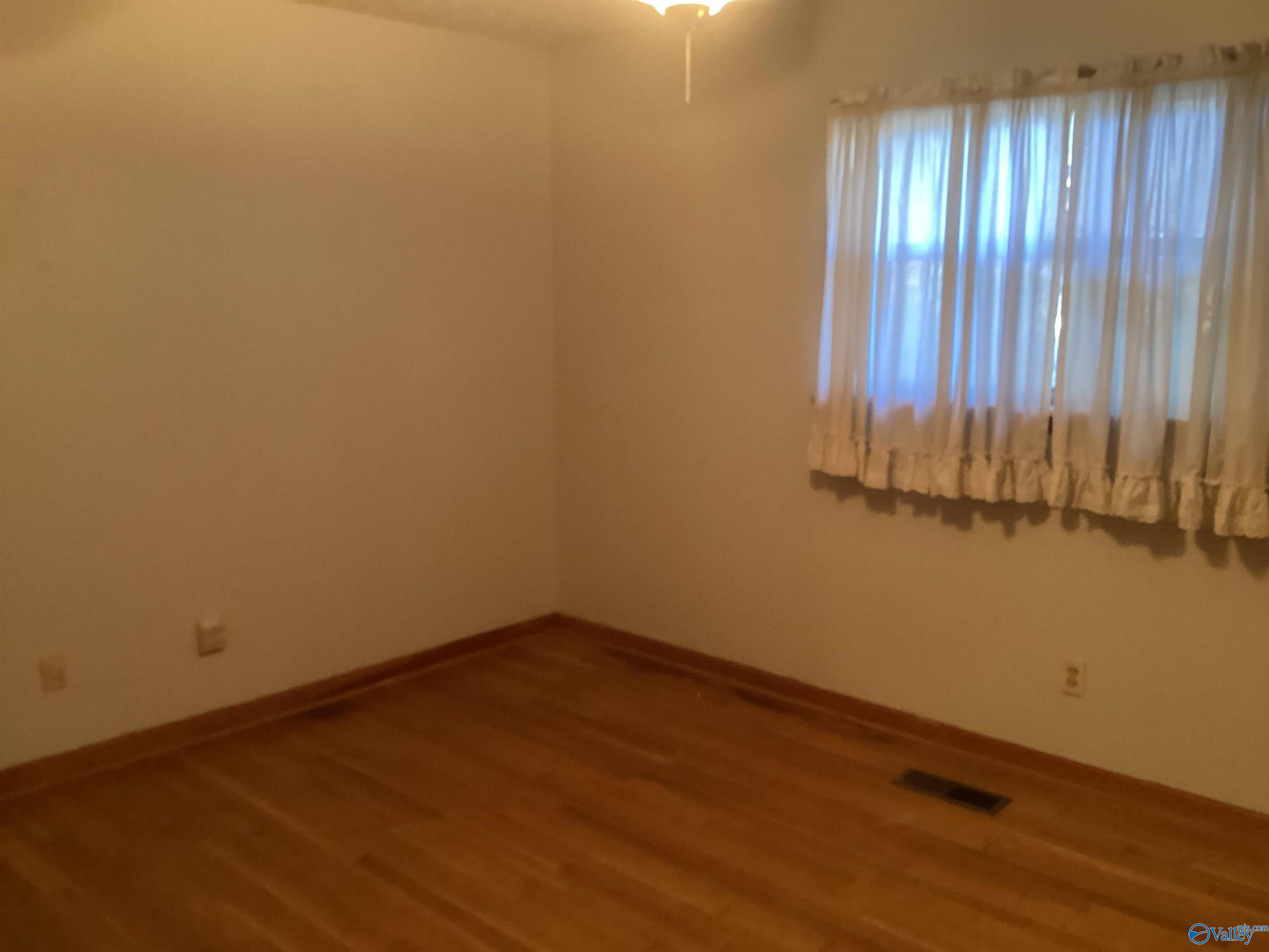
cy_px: 476
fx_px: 1136
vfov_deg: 45.4
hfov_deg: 58.4
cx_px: 634
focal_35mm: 31
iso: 400
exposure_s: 1/30
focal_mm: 3.3
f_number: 2.4
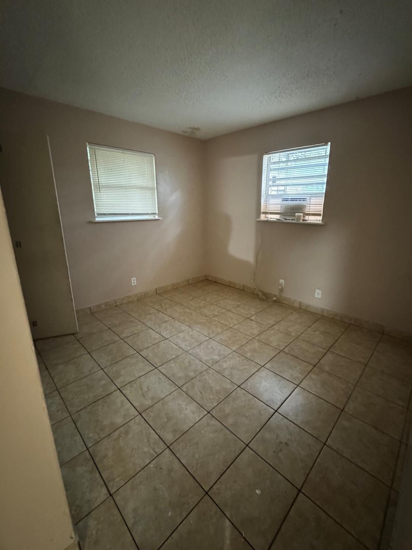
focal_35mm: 15
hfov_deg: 81.6
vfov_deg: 98.1
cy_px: 265
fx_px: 238
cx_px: 219
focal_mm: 2.22
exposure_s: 1/40
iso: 1600
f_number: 2.2
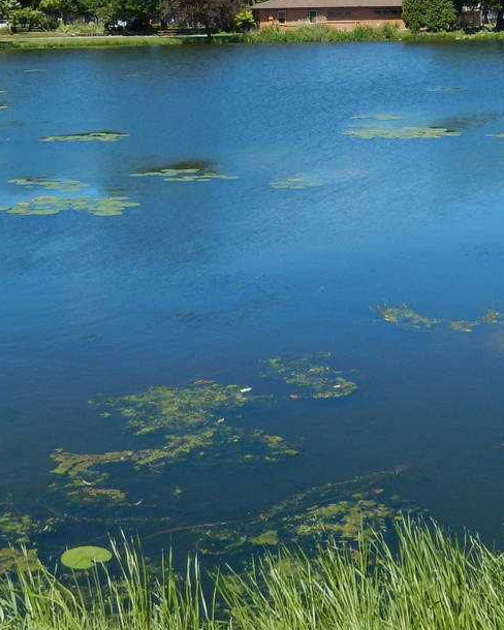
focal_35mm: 64
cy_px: 112
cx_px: 319
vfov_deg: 28.8
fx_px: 1193
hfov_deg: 23.8
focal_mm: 4.5
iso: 125
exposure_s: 1/1250
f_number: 3.4
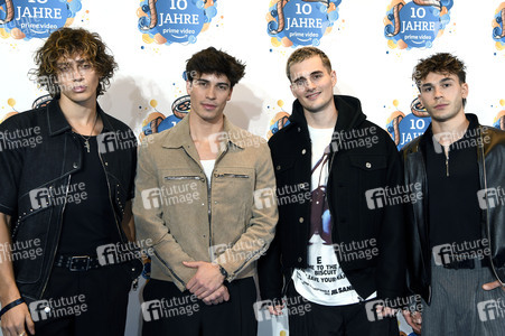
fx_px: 561
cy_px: 168
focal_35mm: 40
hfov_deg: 48.5
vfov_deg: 33.4
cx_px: 252
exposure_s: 1/125
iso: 1000
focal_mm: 40
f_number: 5
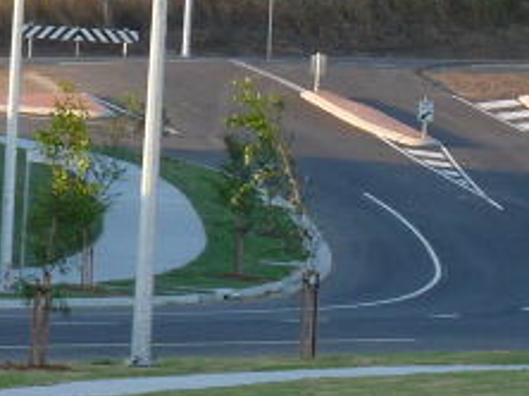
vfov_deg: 3.2
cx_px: 243
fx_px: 7098
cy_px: 272
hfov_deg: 4.3
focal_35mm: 465
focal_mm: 16.1
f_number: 4
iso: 100
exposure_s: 1/100
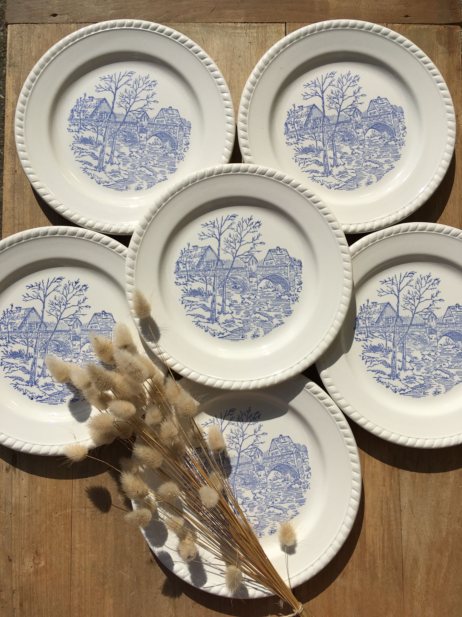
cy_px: 308
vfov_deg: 61.7
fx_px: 516
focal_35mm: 29
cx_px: 231
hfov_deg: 48.2
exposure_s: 1/4808
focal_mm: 4.15
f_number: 2.2
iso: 25
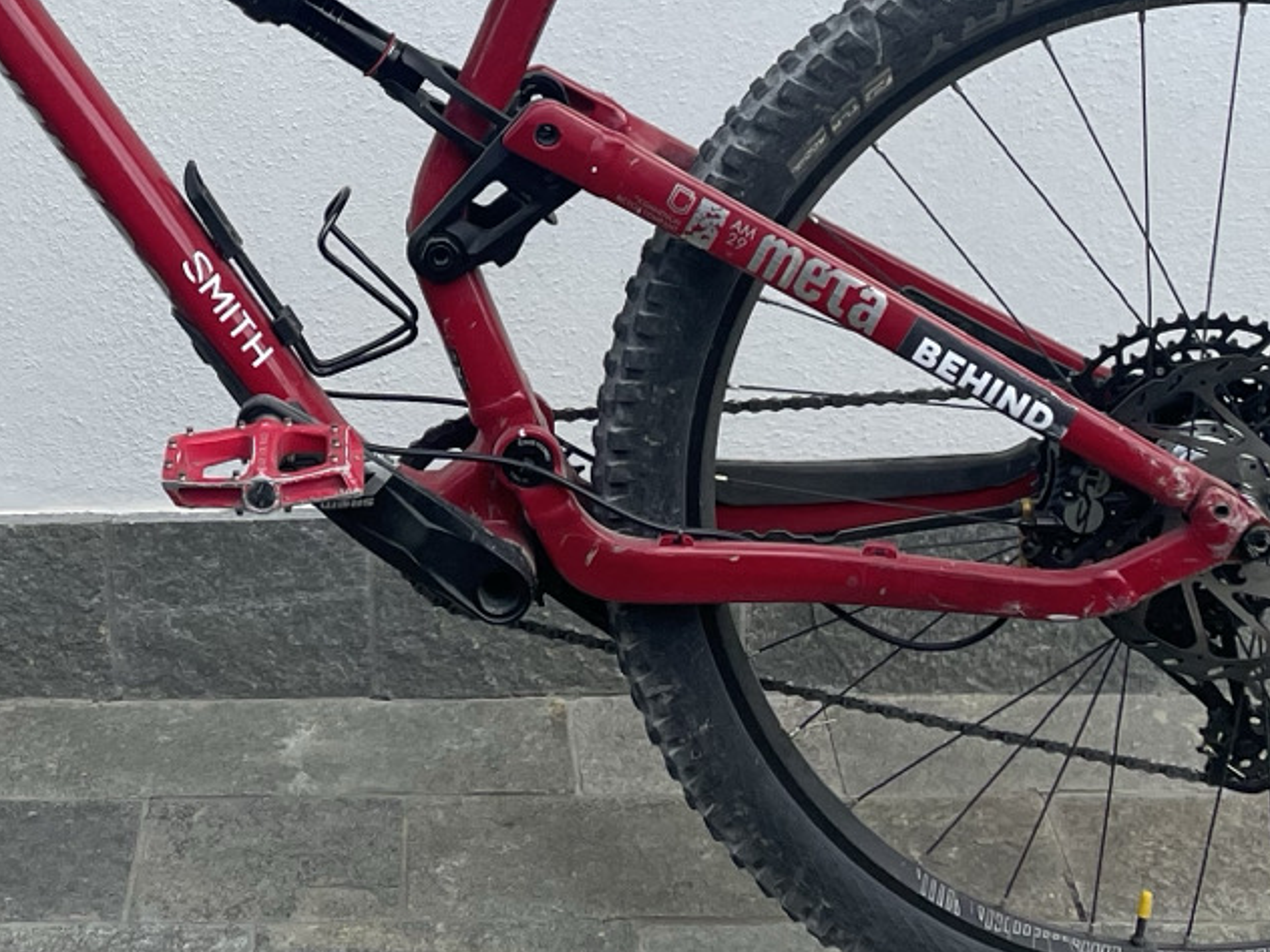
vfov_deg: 18.3
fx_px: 2898
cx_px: 263
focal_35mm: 79
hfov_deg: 24.3
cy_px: 44
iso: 32
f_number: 1.6
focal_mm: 4.2
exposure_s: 1/2174
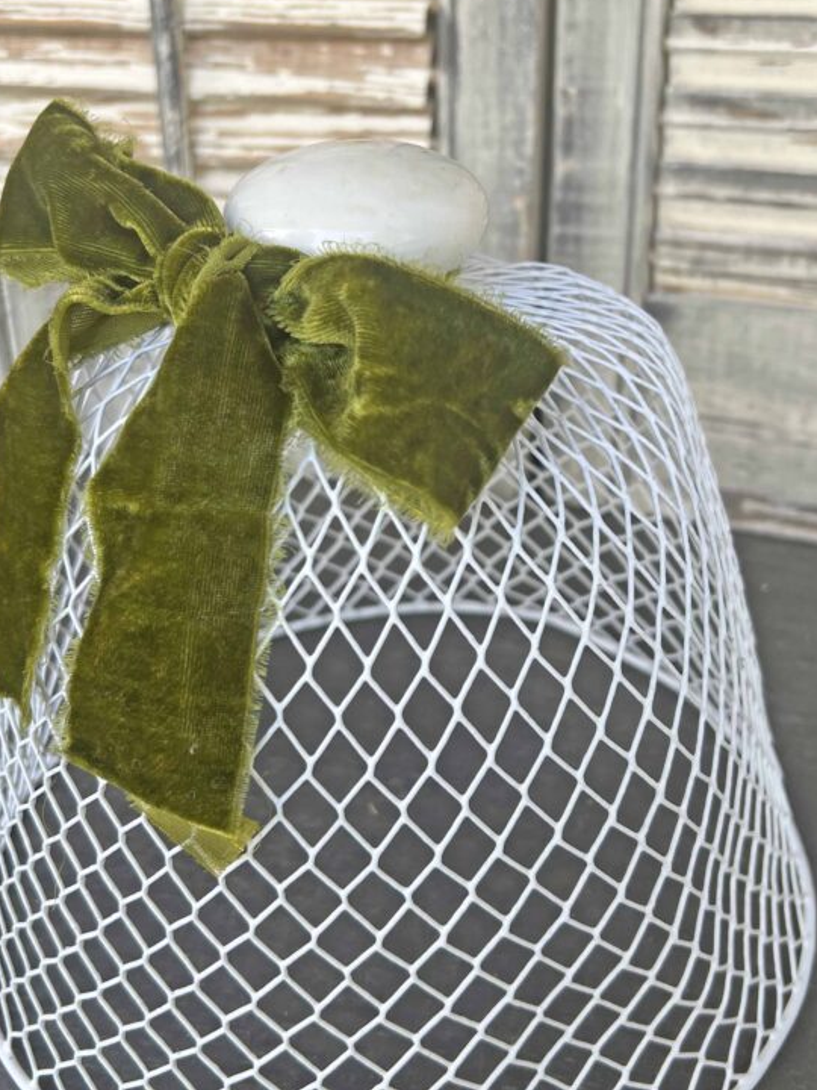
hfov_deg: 38.6
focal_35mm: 37
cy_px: 510
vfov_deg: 50.1
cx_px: 445
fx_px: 1164
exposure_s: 1/129
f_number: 1.5
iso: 32
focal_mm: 5.7
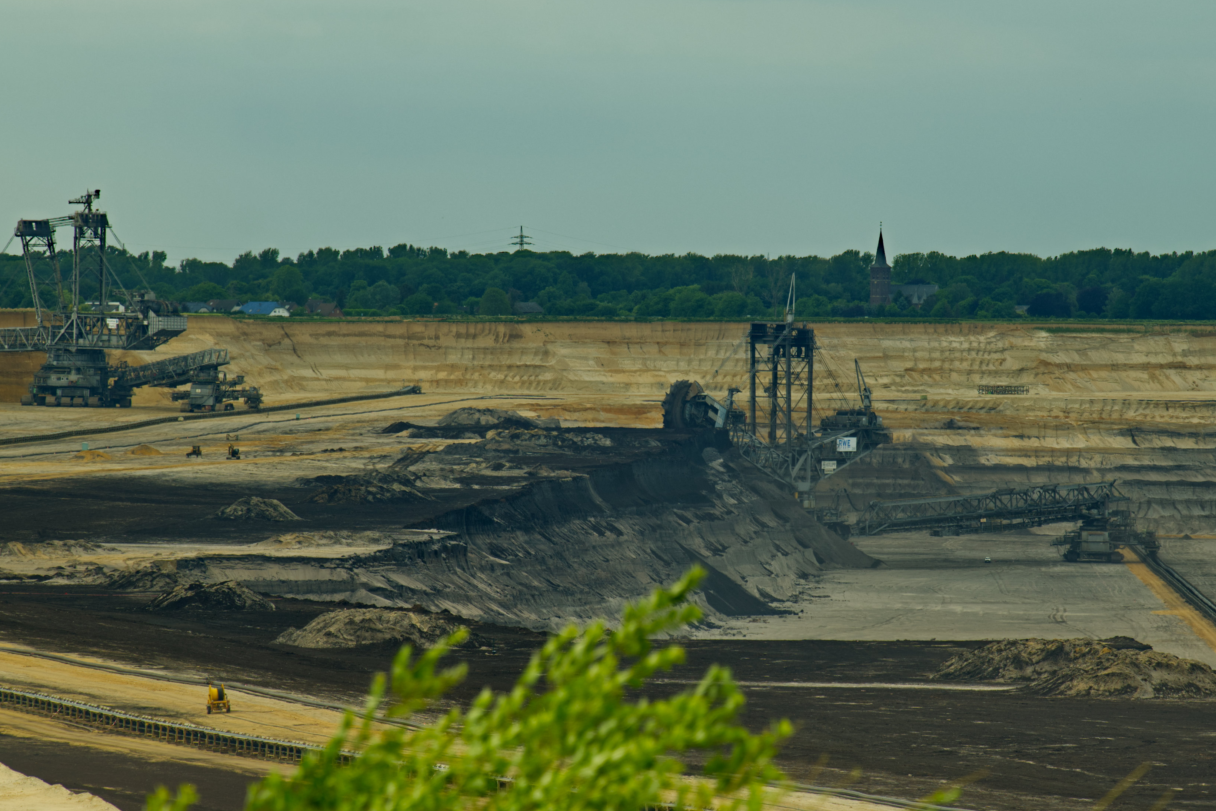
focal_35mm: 367
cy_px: 392
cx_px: 734
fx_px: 12396
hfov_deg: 5.6
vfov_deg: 3.7
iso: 100
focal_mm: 200
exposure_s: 1/250
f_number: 5.6
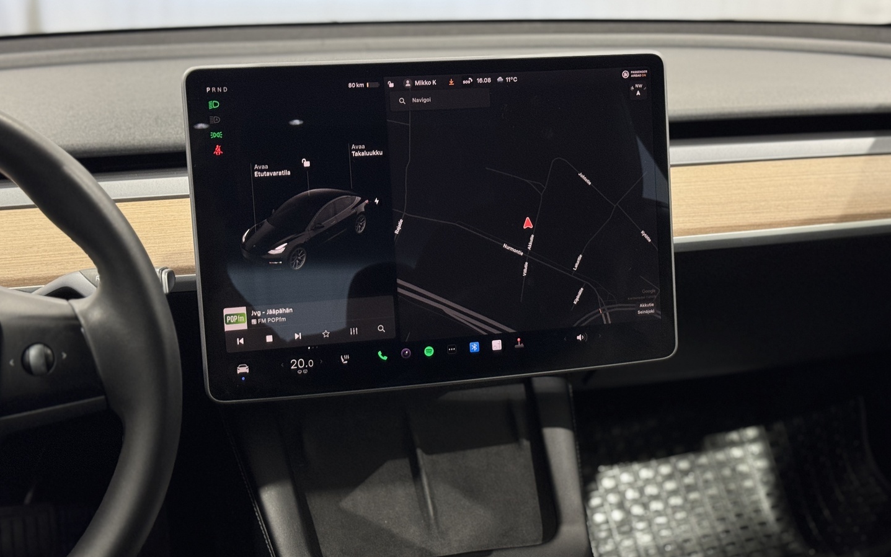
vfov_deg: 25.3
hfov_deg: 39.6
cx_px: 446
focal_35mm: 51
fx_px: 1238
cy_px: 298
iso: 80
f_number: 1.78
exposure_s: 1/50
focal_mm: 6.76
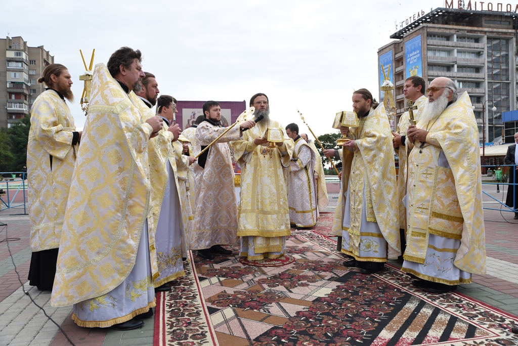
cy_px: 173
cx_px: 259
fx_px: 432
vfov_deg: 43.7
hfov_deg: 61.9
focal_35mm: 30
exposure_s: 1/160
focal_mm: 30
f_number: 5.6
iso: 100
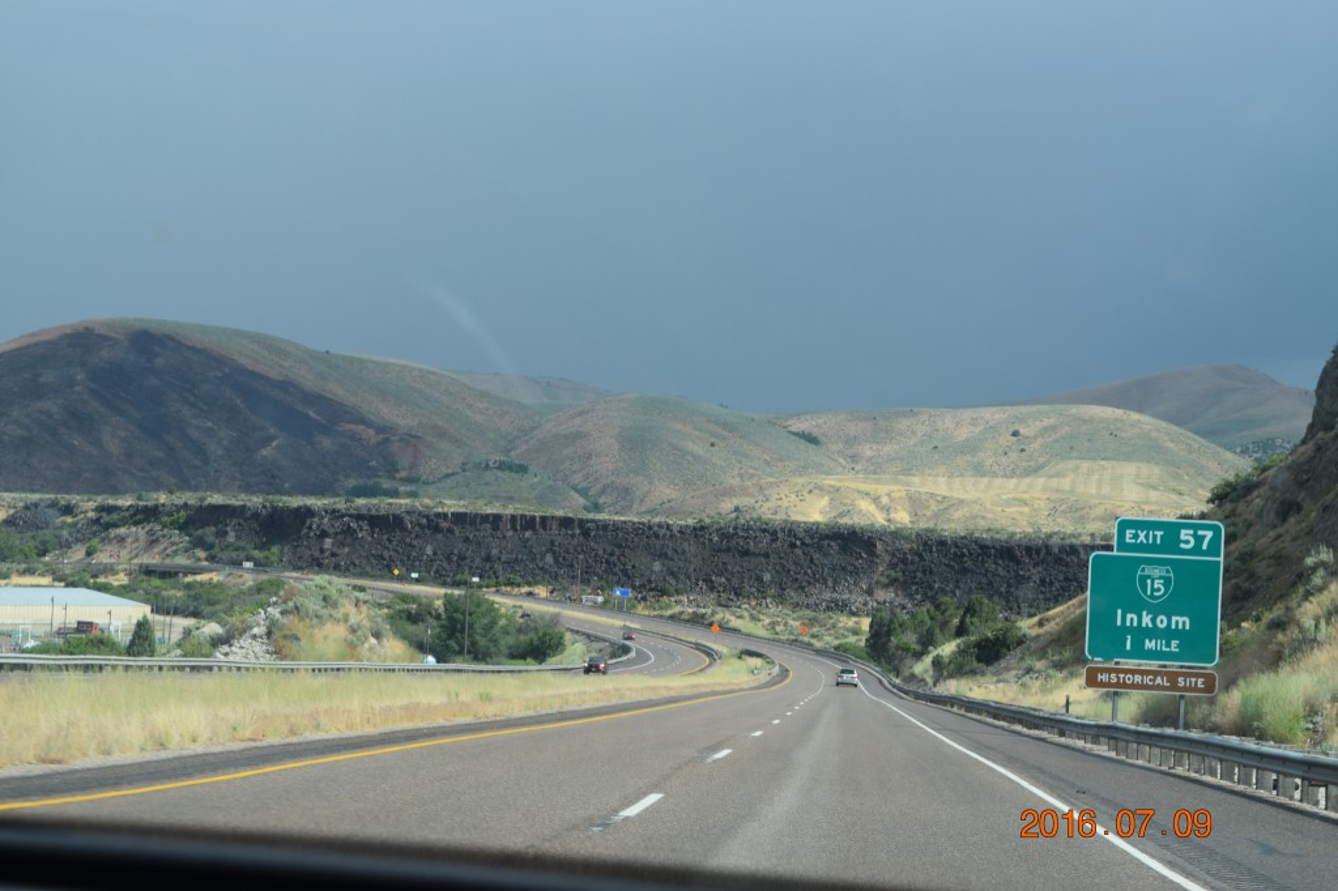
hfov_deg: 26.0
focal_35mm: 78
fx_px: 2898
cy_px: 446
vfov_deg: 17.5
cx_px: 669
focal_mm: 52
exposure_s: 1/320
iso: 200
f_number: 9
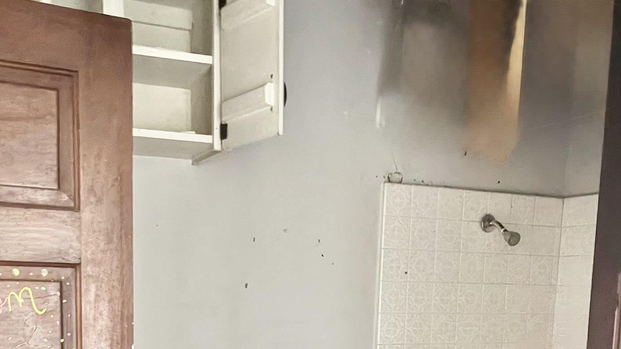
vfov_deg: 23.4
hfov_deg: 43.6
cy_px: 413
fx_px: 774
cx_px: 269
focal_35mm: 47
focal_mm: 5.96
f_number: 1.6
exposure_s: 1/9
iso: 1000
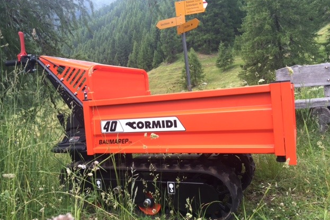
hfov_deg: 60.3
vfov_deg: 42.3
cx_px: 161
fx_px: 284
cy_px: 109
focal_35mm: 31
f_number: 2.2
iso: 32
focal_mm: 4.15
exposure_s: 1/124
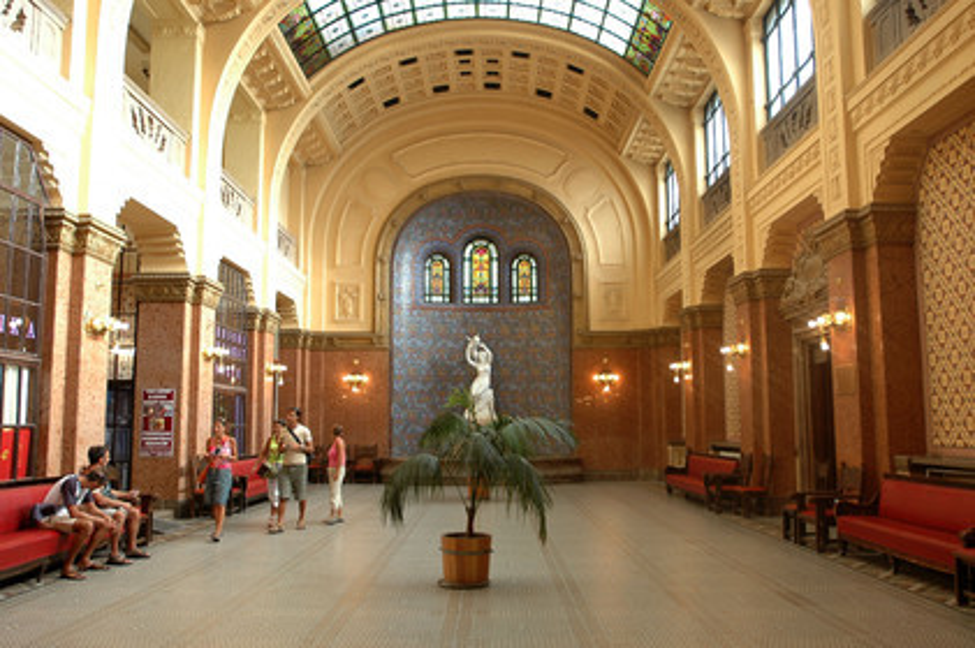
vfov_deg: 43.5
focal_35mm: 30
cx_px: 488
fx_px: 812
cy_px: 324
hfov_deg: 62.0
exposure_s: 1/30
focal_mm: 20
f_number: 3.2
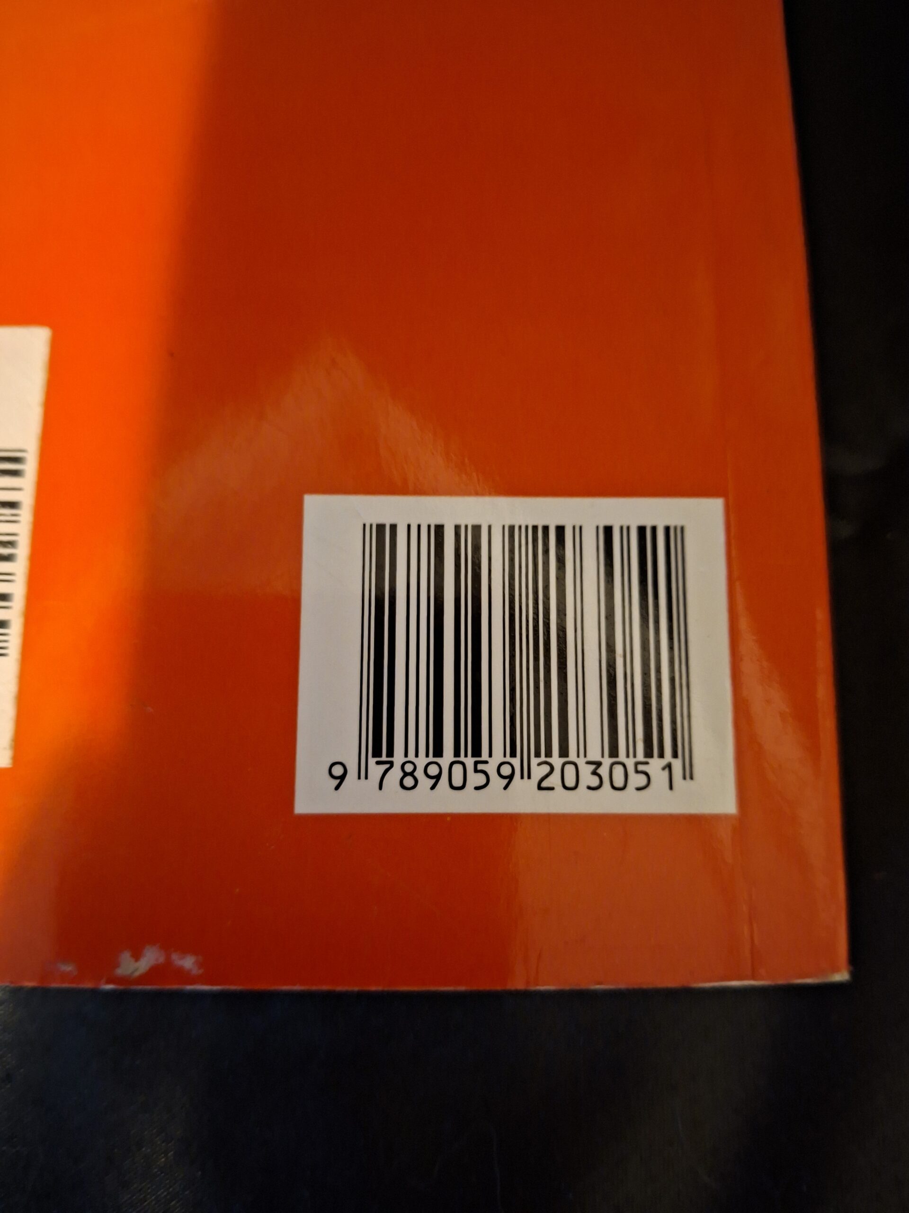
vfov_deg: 73.9
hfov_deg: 58.9
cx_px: 454
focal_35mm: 23
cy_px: 606
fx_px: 805
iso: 1250
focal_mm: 5.54
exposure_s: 1/17
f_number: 1.8
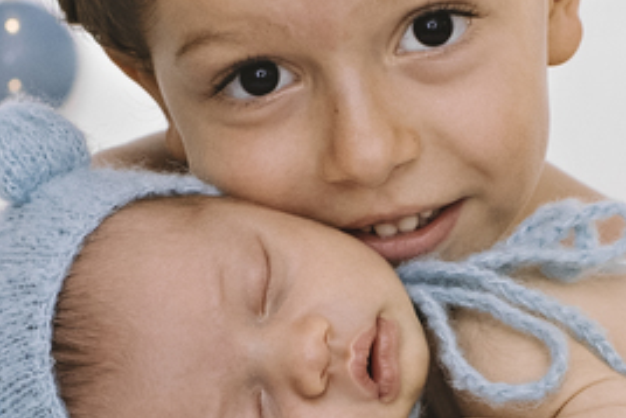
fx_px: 4093
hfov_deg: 8.7
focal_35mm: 235
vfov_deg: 5.8
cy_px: 493
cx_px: 512
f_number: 3.5
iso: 400
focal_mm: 35
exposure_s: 1/160
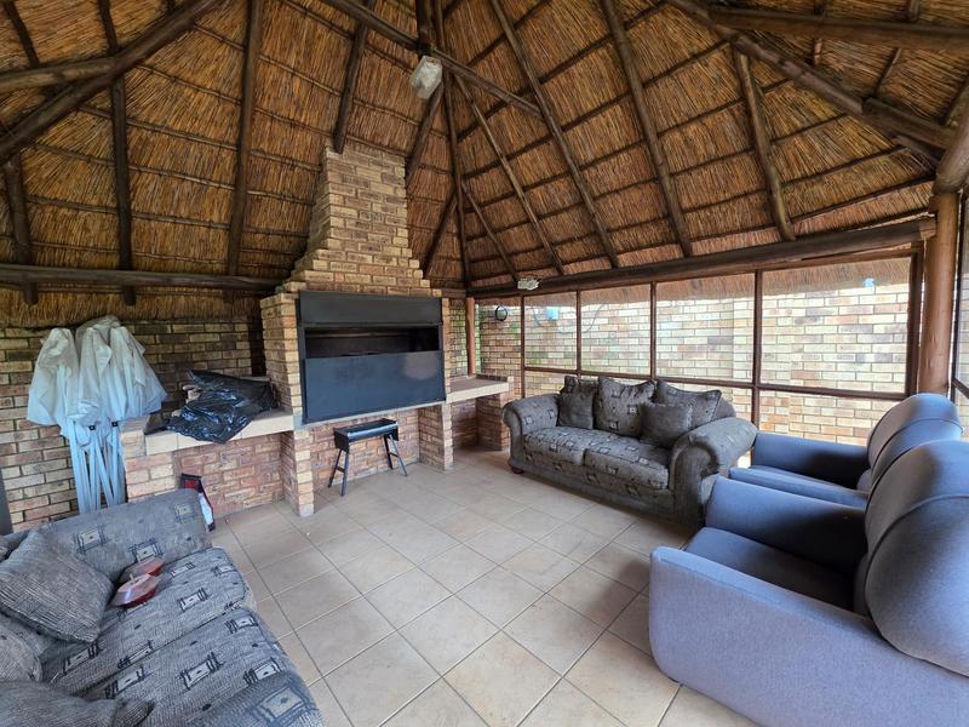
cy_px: 364
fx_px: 364
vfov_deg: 89.9
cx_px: 484
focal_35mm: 13
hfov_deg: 106.2
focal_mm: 2.2
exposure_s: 1/100
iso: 125
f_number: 1.9
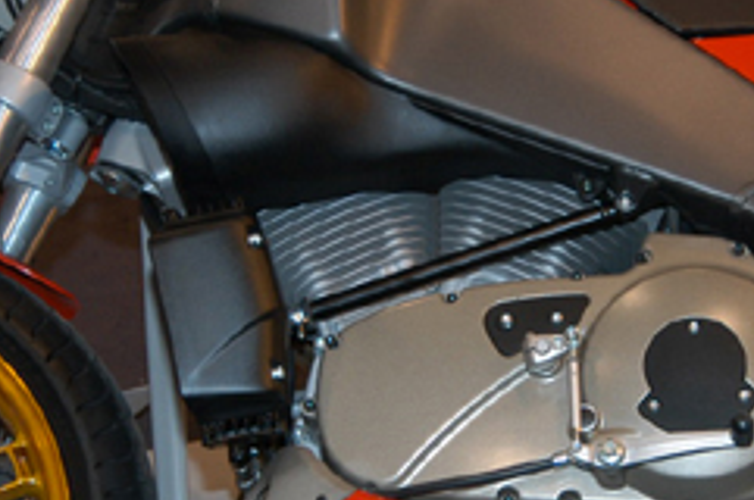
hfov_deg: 13.9
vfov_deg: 9.3
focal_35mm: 147
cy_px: 294
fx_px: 3083
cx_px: 596
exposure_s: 1/60
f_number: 5
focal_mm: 35
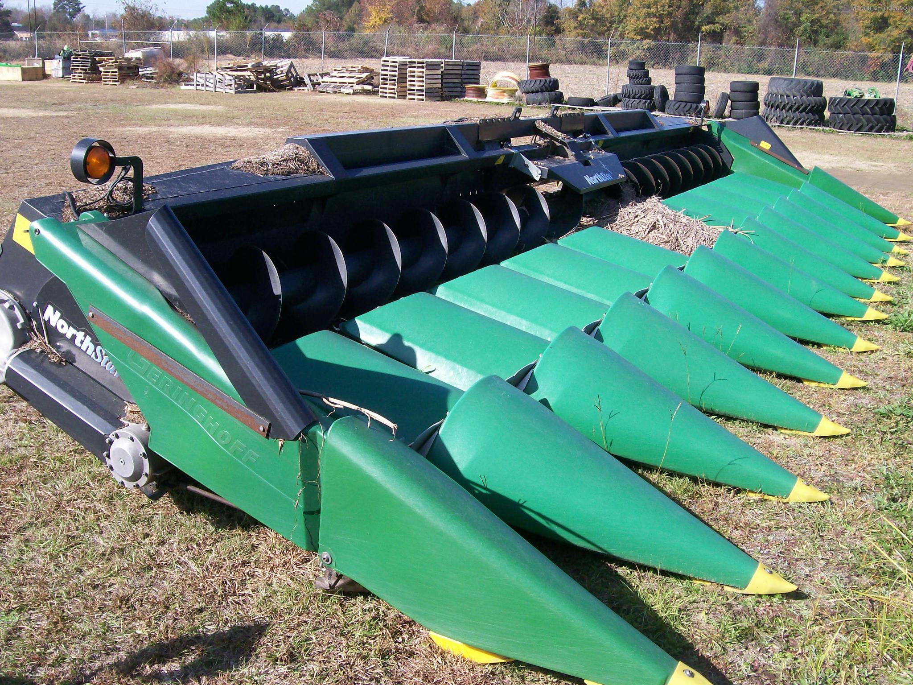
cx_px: 456
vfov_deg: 39.7
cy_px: 342
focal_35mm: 36
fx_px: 950
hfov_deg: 51.4
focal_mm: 6
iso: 80
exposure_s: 1/313
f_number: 4.8
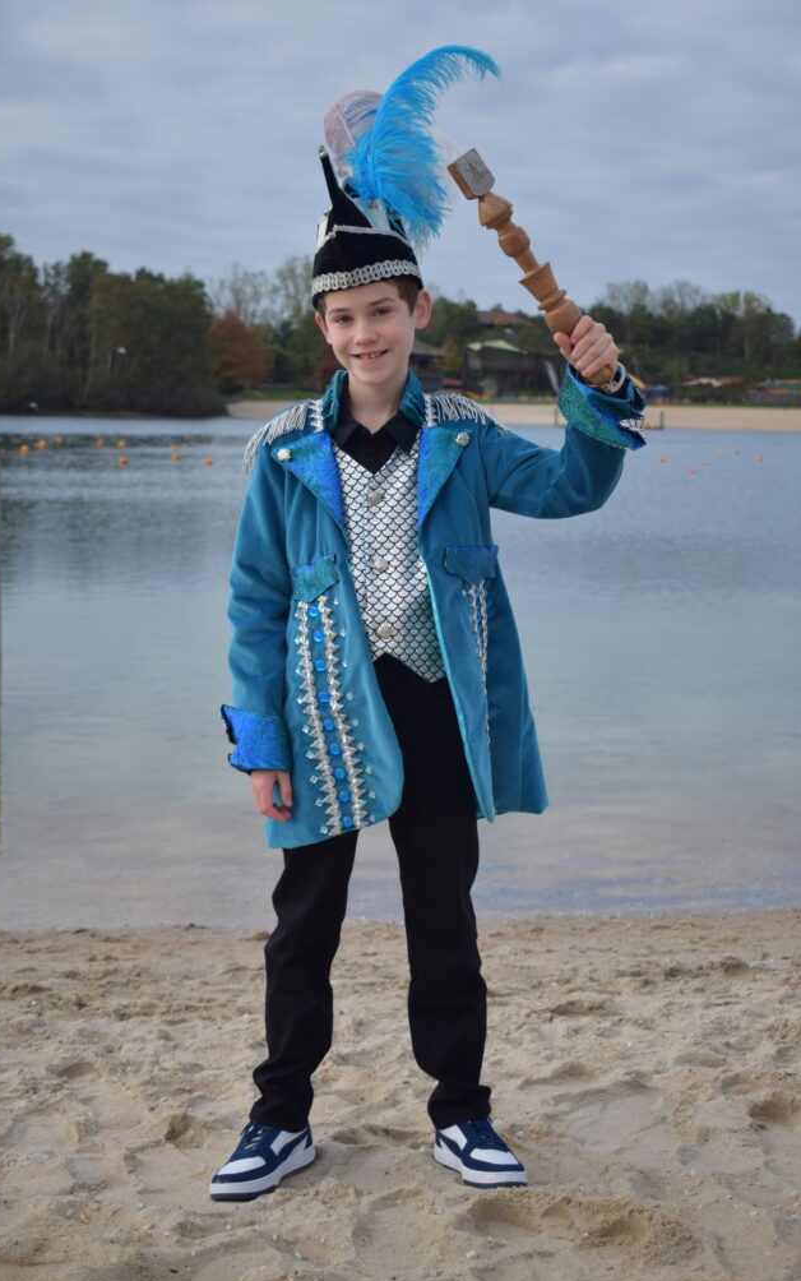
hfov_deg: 24.4
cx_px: 382
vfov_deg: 38.2
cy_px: 633
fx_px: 1850
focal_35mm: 53
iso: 200
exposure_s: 1/800
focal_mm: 34
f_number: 4.5
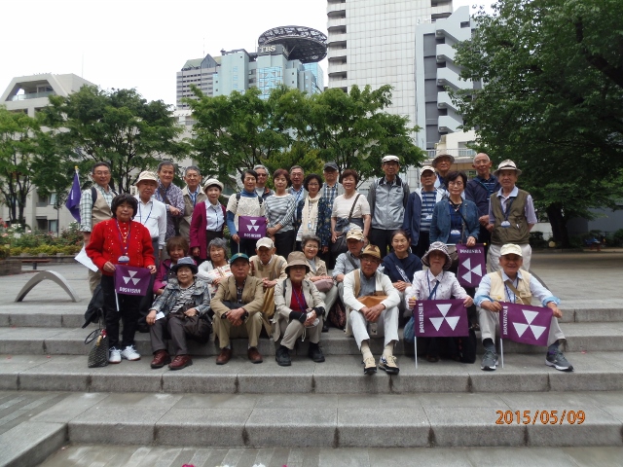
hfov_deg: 71.6
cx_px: 312
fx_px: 432
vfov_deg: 56.8
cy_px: 234
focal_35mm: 24
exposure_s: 1/500
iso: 64
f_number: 2.9
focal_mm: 4.3
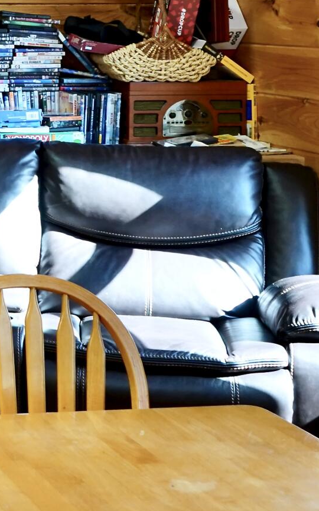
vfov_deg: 20.6
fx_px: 1378
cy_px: 45
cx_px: -292
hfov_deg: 11.9
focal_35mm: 99
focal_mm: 28
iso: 1250
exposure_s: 1/160
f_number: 4
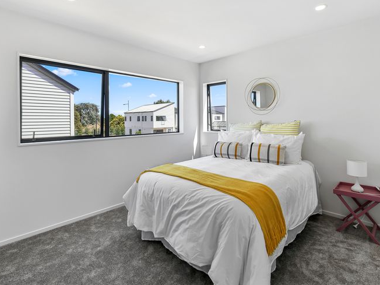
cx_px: 197
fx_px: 187
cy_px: 146
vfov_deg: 74.7
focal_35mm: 17
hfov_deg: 91.0
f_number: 10
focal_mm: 10
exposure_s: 1/30
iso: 400
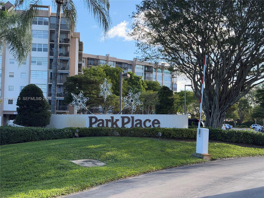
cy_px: 99
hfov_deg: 39.7
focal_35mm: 48
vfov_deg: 30.3
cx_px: 132
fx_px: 366
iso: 100
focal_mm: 6.76
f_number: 1.78
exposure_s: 1/1377
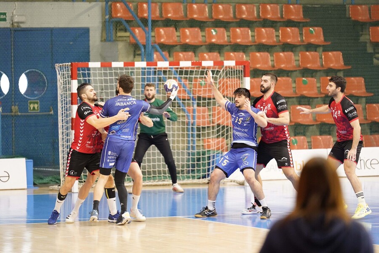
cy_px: 126
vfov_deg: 6.9
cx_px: 190
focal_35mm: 200
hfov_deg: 10.3
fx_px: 2105
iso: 6400
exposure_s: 1/1250
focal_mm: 200
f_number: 2.8
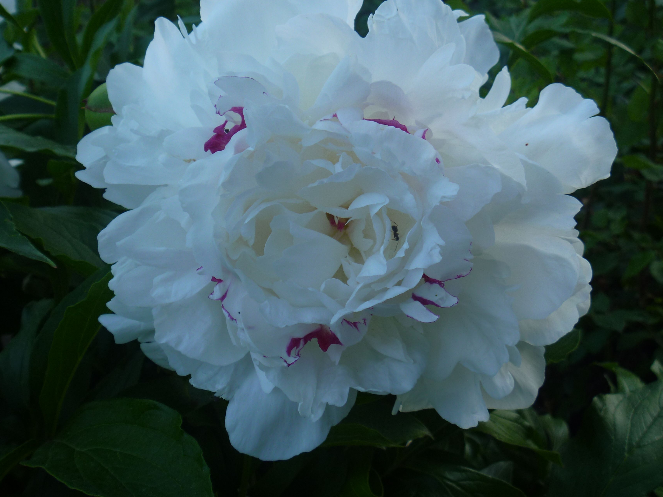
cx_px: 341
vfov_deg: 35.1
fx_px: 785
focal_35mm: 41
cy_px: 208
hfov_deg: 45.8
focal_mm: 6.3
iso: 80
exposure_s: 1/80
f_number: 3.5
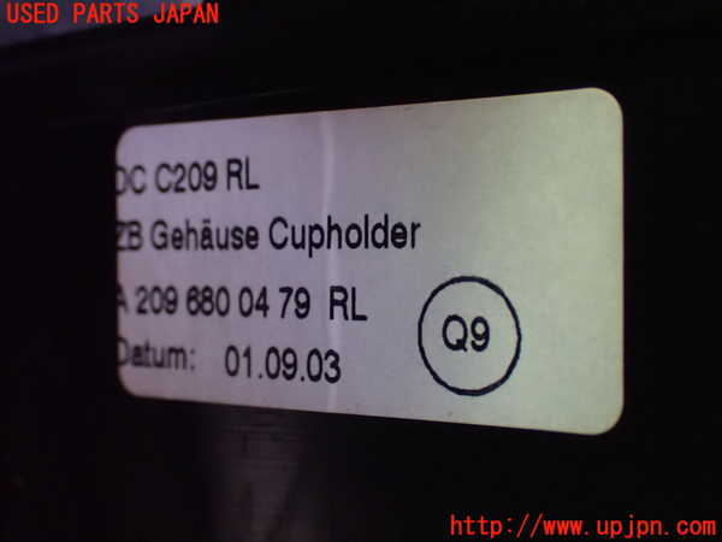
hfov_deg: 33.2
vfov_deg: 25.2
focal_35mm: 58
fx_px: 1210
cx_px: 361
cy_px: 271
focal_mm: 10.35
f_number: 3.5
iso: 1600
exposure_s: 1/60
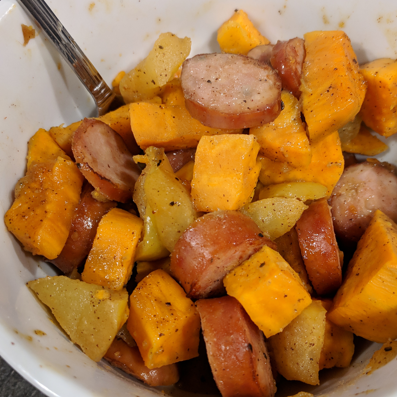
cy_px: 227
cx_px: 227
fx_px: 506
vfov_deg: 42.7
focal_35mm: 39
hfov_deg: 42.7
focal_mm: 4.67
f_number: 2
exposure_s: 1/60
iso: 364
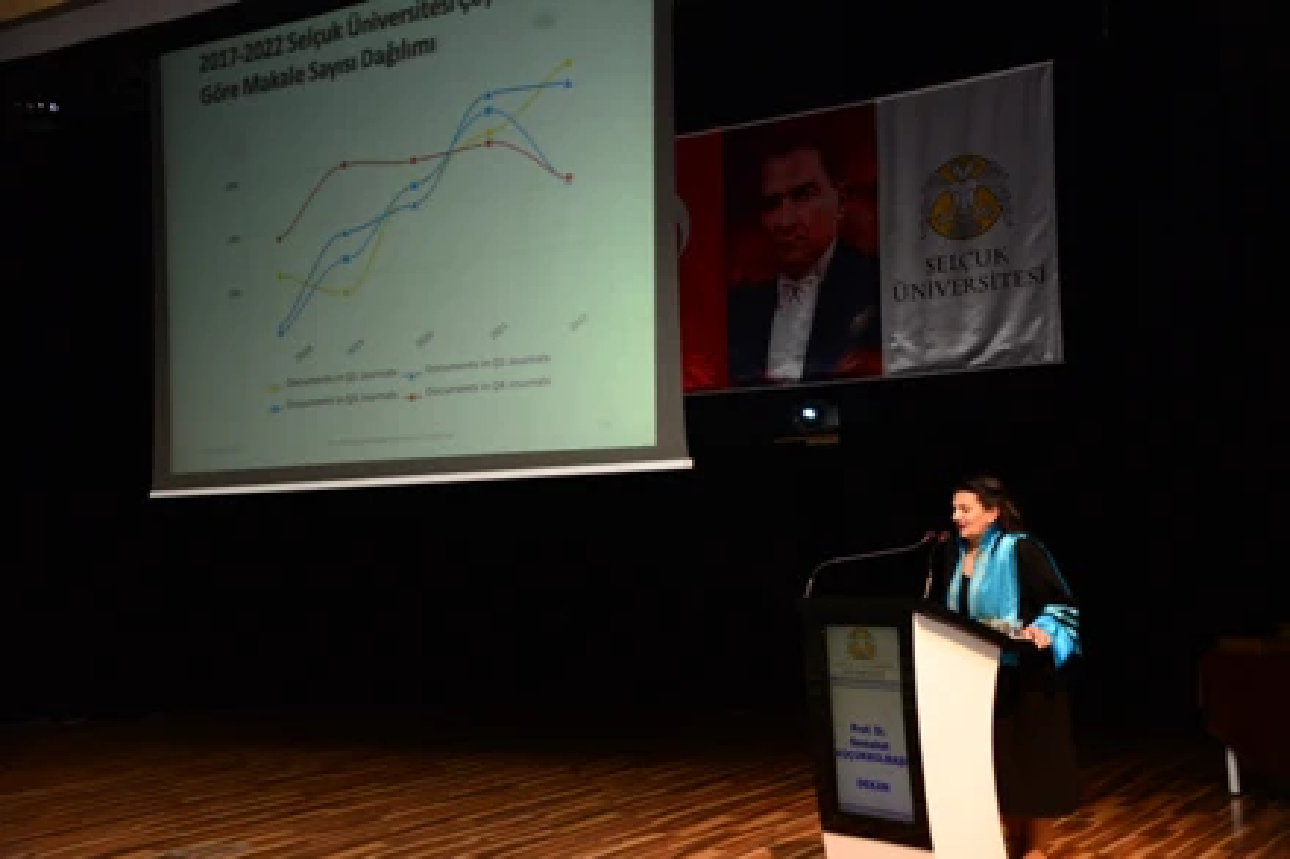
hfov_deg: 43.6
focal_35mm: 45
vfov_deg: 29.8
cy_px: 430
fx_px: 1612
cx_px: 645
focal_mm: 45
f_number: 4.2
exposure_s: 1/100
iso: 1600
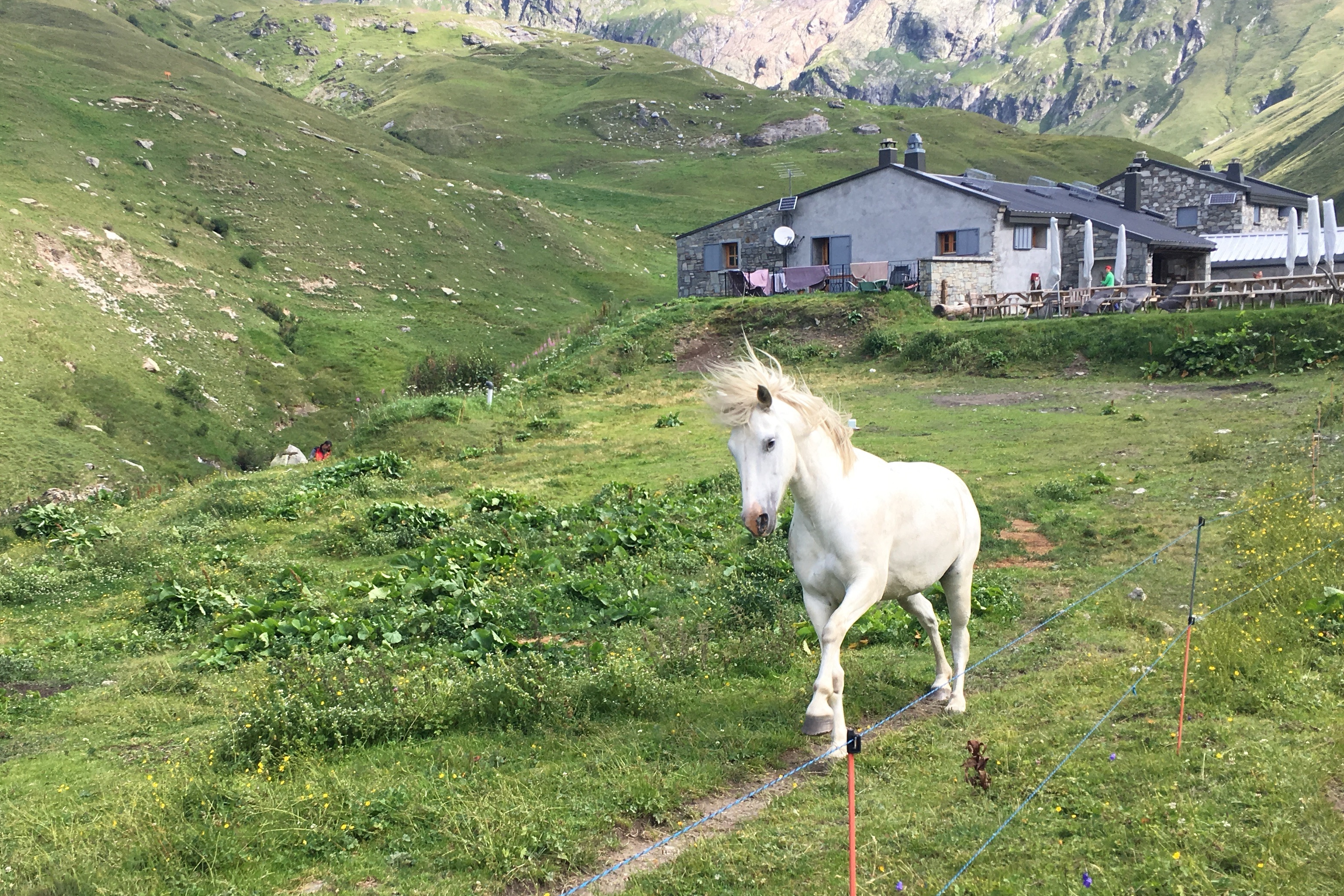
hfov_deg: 49.4
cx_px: 581
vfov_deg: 34.2
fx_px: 1456
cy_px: 484
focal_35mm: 39
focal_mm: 4.15
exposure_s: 1/472
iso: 25
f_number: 2.2
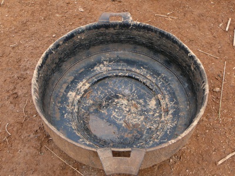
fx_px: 353
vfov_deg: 28.0
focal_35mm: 52
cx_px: 118
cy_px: 88
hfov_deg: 36.8
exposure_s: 1/125
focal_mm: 7.8
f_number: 3.4
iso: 80
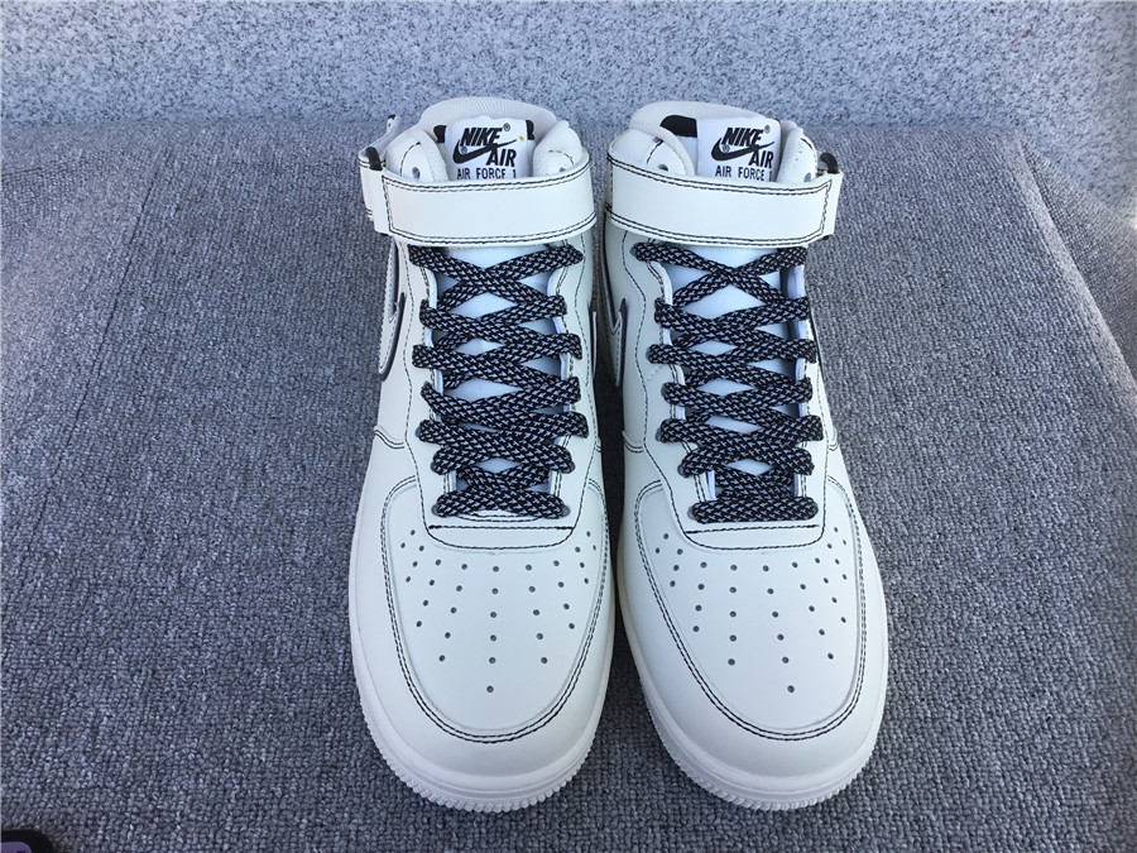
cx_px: 568
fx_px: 1018
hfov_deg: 58.4
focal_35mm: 31
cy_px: 426
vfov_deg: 45.4
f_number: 2.4
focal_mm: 3.3
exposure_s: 1/438
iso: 25
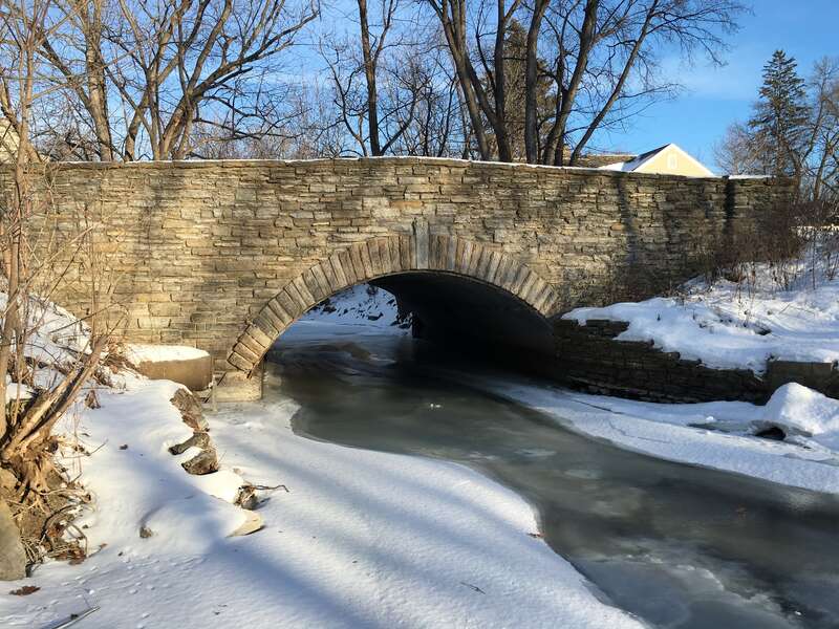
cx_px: 420
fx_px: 703
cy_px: 314
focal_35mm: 29
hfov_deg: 61.7
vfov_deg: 48.2
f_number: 2.2
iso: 25
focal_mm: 4.15
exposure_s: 1/732
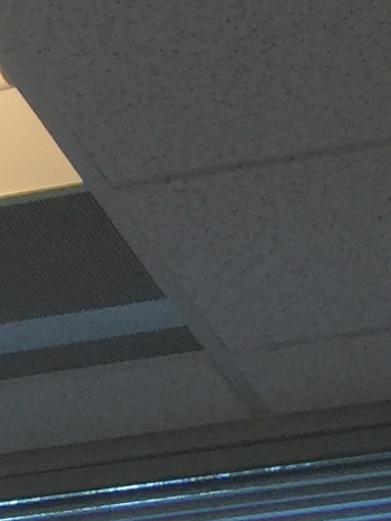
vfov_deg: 8.4
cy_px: 1485
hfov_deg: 6.9
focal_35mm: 203
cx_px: -549
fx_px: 3054
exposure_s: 1/40
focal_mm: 4.15
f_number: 2.2
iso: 32
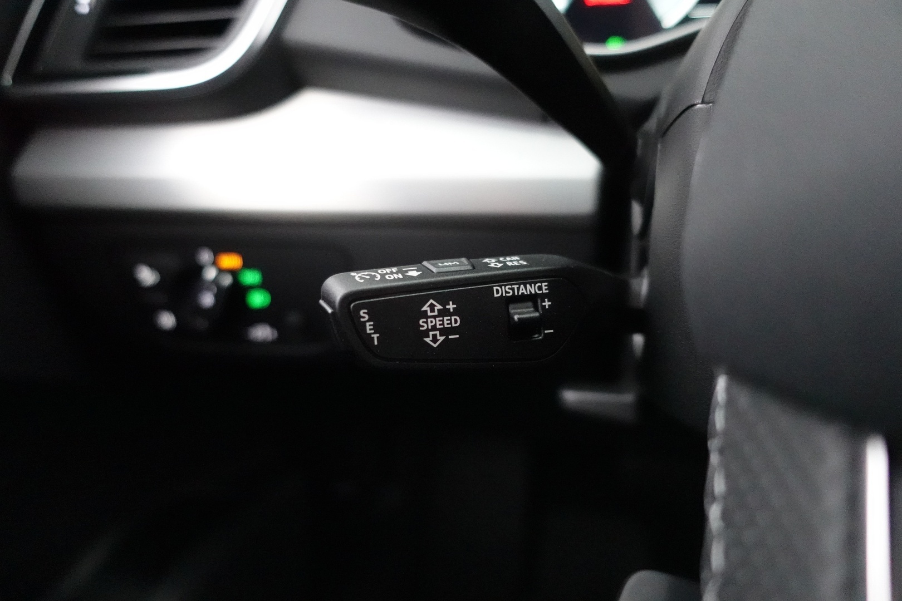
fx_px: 601
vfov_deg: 53.1
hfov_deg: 73.7
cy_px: 300
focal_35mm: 24
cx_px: 451
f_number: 1.8
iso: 5000
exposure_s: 1/60
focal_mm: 9.4
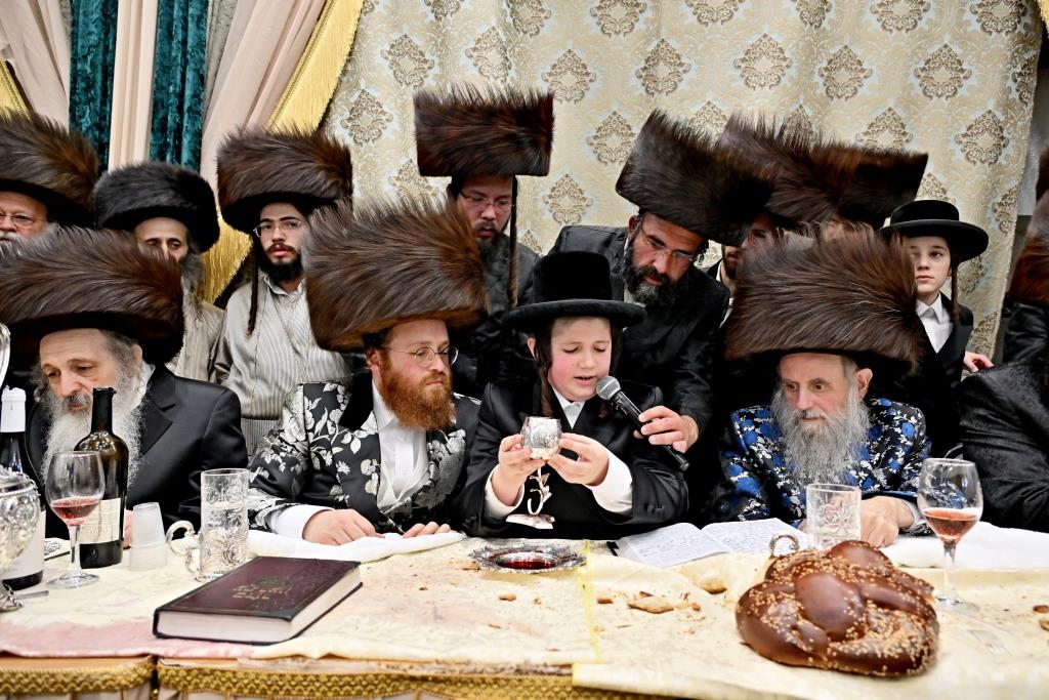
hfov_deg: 73.7
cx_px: 524
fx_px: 699
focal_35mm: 24
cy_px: 350
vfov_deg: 53.1
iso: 1000
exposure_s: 1/320
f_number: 4
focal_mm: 24
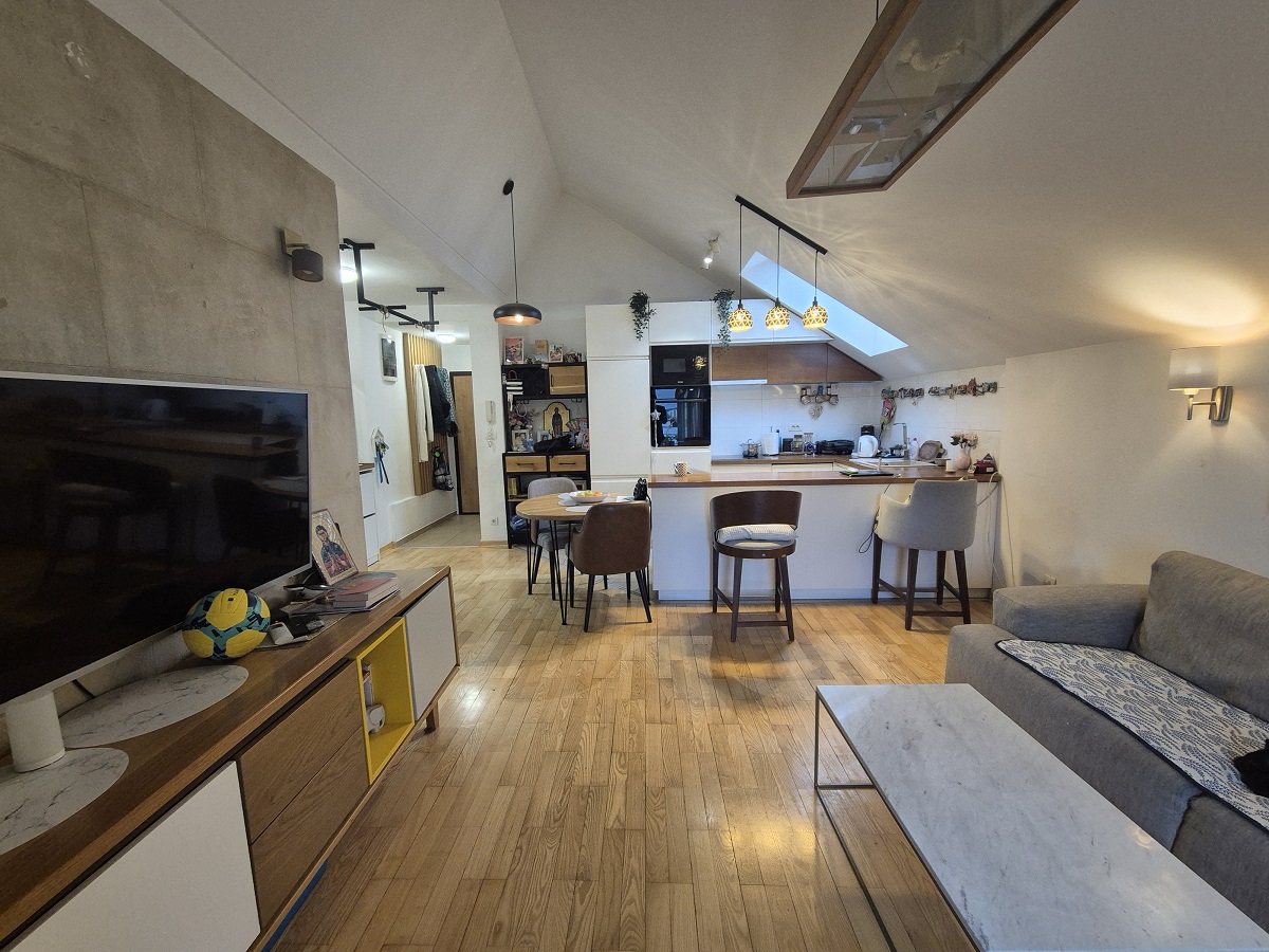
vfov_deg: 89.9
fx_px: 477
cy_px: 476
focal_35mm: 13
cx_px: 634
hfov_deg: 106.2
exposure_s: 1/50
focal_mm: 2.2
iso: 500
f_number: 2.2
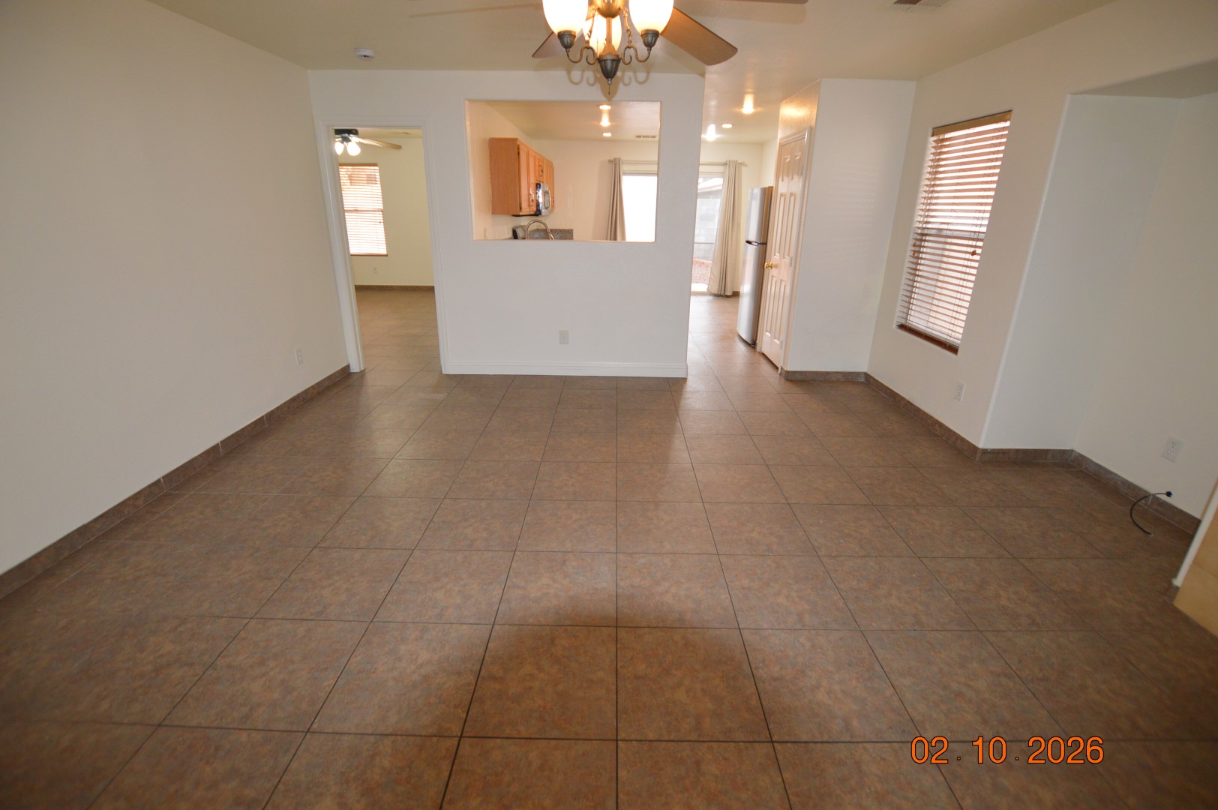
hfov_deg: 100.4
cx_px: 609
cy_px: 405
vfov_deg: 77.2
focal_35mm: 15
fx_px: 507
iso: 560
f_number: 3.5
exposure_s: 1/60
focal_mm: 10
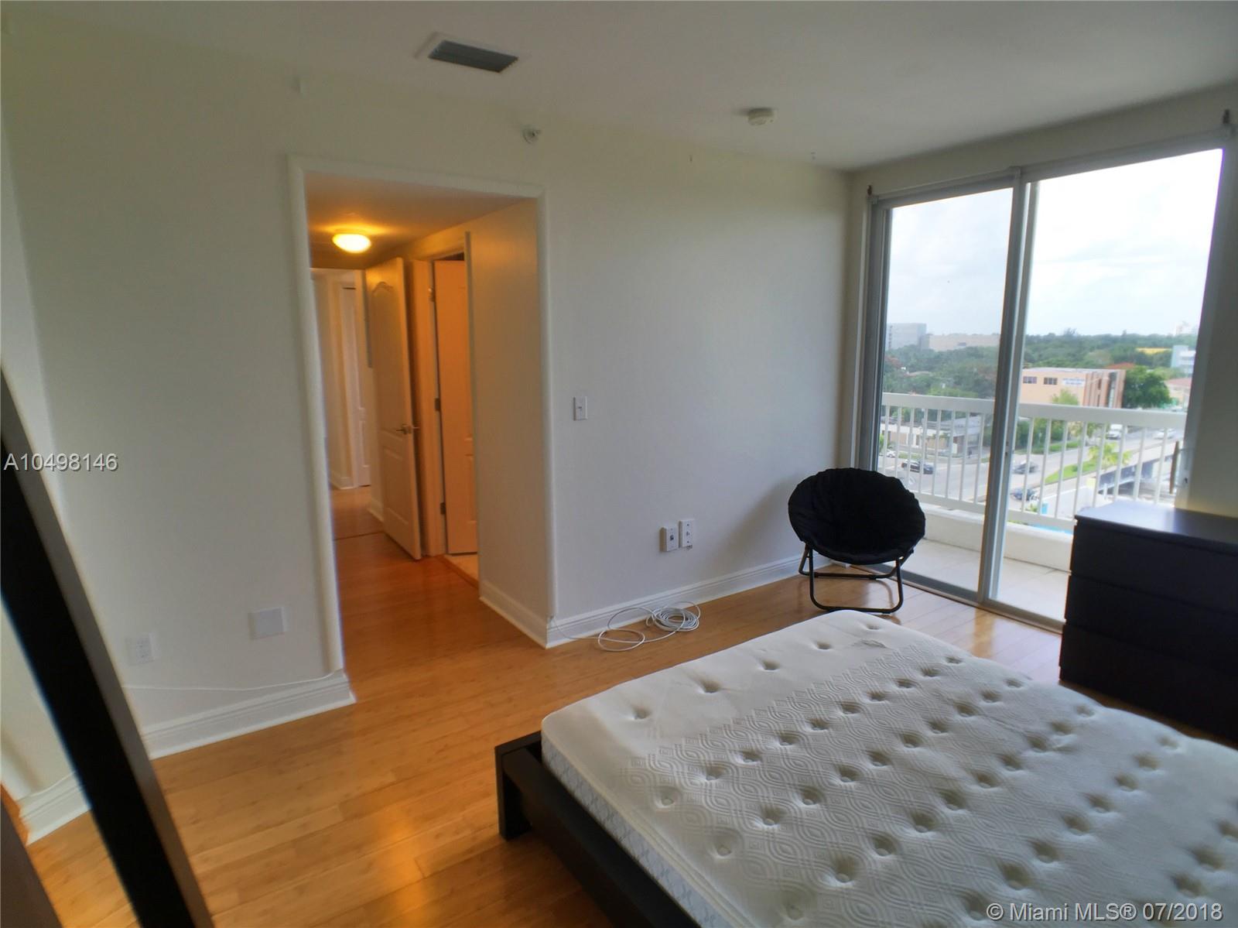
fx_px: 1037
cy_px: 464
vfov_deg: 48.2
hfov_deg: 61.7
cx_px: 619
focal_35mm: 29
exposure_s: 1/359
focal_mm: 4.15
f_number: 2.2
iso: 32
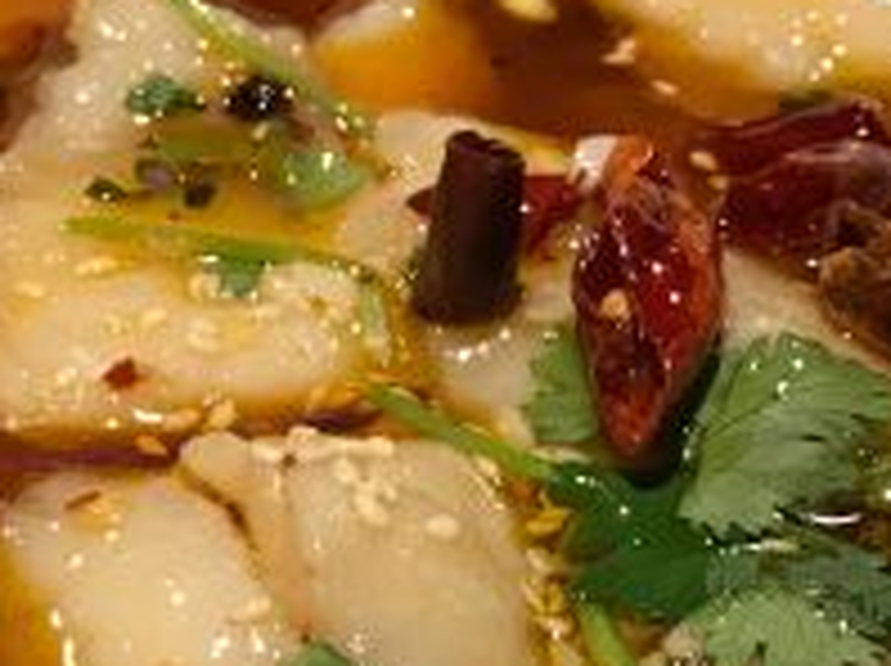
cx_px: 626
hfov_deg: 19.8
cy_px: 470
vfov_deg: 14.9
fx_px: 2545
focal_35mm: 99
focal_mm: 3.99
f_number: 1.8
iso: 50
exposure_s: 1/17
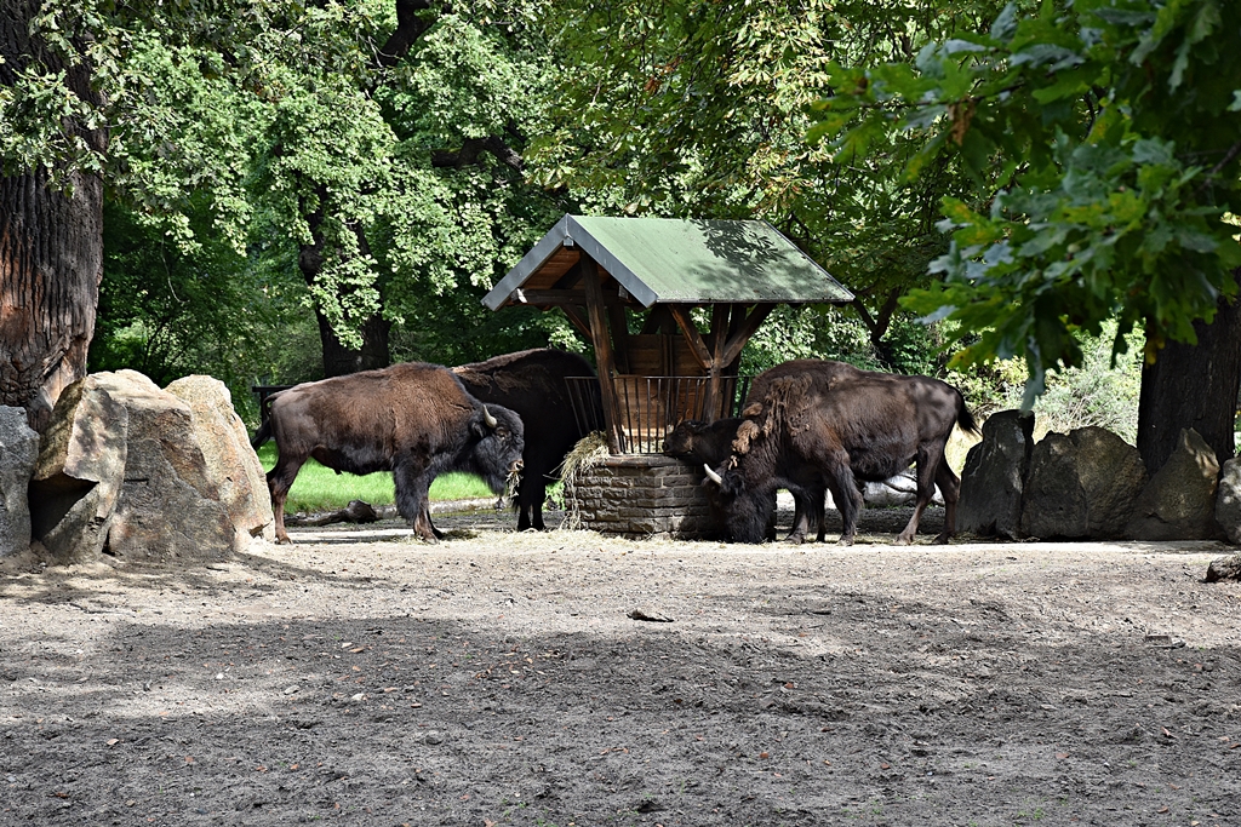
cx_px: 620
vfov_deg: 13.0
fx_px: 3620
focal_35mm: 105
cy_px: 414
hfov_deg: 19.5
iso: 360
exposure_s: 1/250
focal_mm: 70
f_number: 8
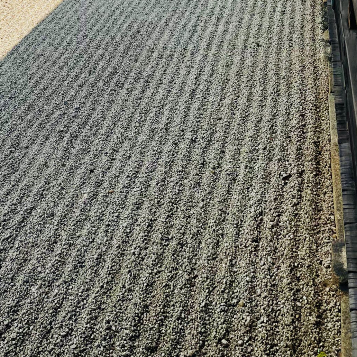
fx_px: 665
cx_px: 92
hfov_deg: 29.6
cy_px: -71
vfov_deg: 26.7
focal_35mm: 57
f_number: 1.6
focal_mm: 5.1
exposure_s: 1/3215
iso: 50
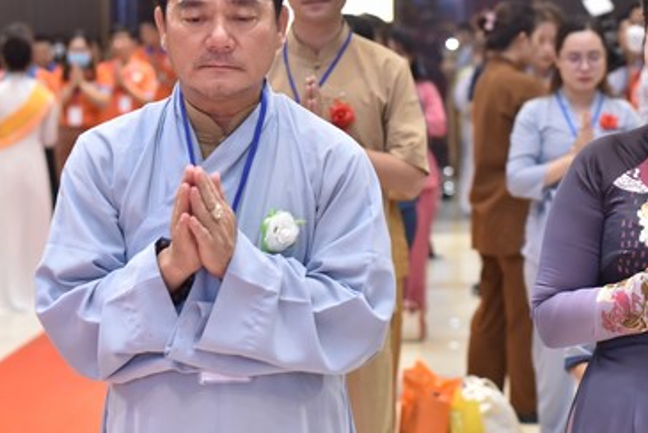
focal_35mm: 89
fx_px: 1603
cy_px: 213
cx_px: 485
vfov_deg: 15.4
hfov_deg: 22.6
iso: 800
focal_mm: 50
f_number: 2.8
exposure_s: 1/160
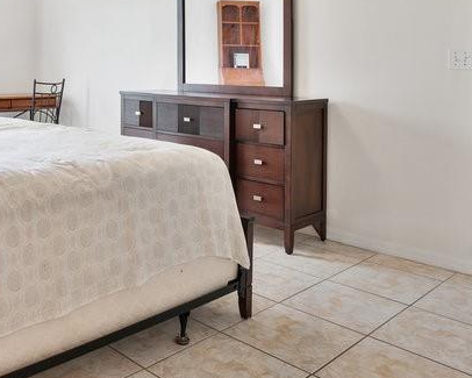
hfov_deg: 47.4
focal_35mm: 37
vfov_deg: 38.6
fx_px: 517
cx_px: 123
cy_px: 76
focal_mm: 16
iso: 640
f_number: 7.1
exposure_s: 1/6
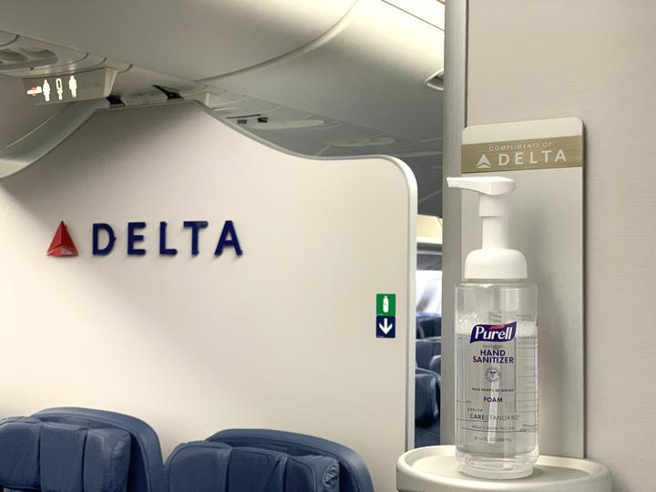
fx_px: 985
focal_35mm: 52
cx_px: 328
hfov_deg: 36.8
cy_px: 246
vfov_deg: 28.0
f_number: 2.4
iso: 250
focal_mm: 6
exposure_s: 1/59
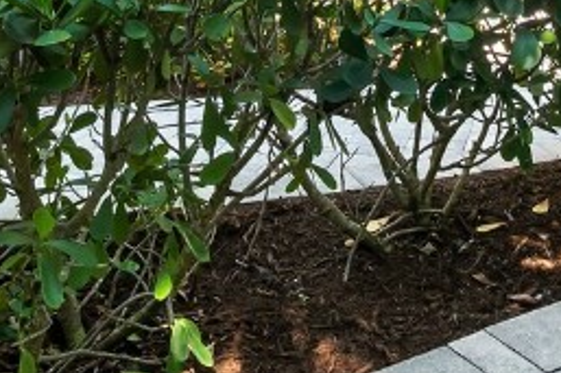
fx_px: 903
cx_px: 380
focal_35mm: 58
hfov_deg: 34.2
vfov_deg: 20.0
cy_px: -192
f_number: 10
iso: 400
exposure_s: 1/50
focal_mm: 7
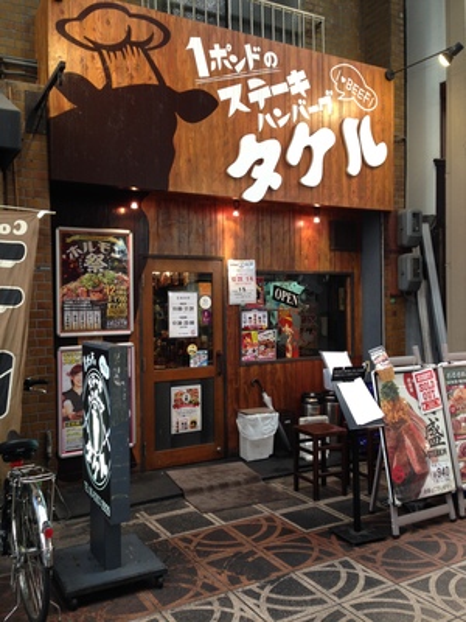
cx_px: 233
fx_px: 592
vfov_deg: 55.4
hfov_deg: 42.9
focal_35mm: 33
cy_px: 311
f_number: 2.4
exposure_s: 1/20
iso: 50
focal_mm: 4.12
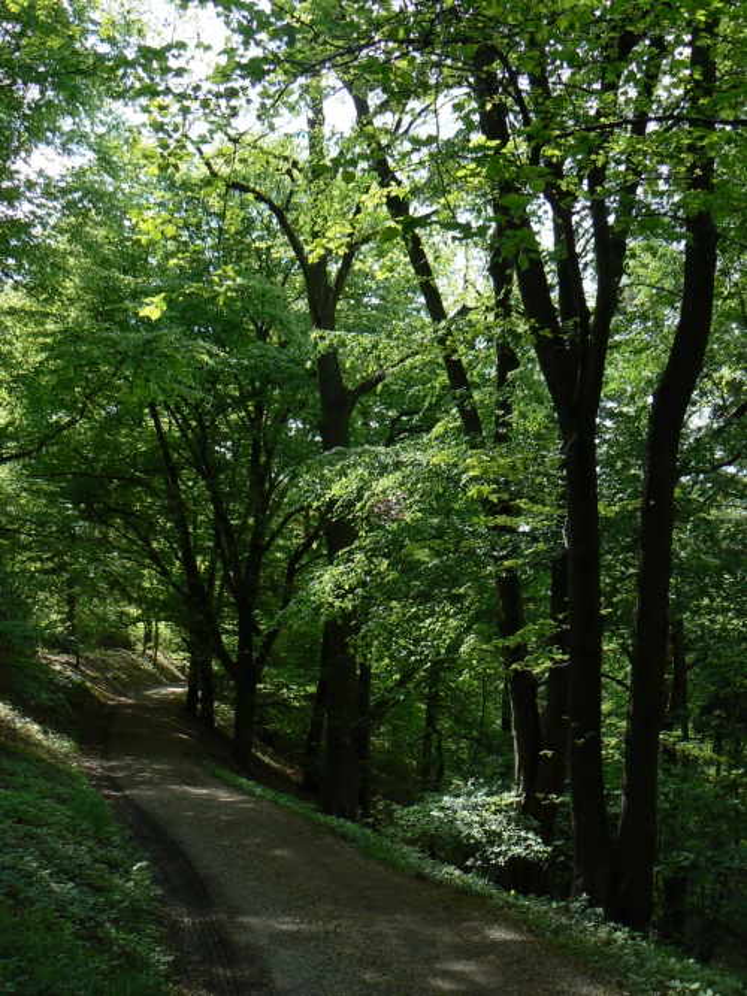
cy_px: 498
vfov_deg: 51.4
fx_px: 1036
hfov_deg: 39.6
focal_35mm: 36
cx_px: 374
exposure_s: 1/100
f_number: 4
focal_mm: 6
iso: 80
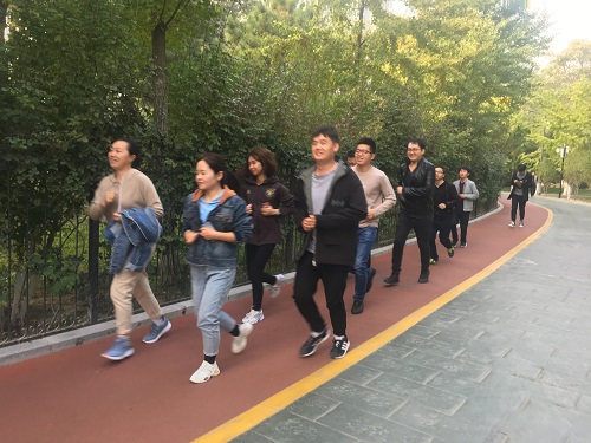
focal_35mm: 29
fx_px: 495
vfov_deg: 48.2
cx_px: 296
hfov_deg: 61.7
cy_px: 222
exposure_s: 1/100
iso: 40
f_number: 2.2
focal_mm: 4.15
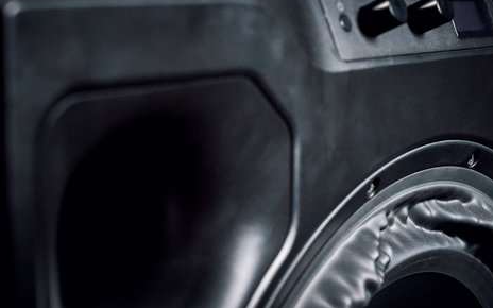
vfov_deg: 16.5
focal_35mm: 79
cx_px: 300
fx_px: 1061
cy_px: 153
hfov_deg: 26.1
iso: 2000
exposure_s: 1/60
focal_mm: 60
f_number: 7.1
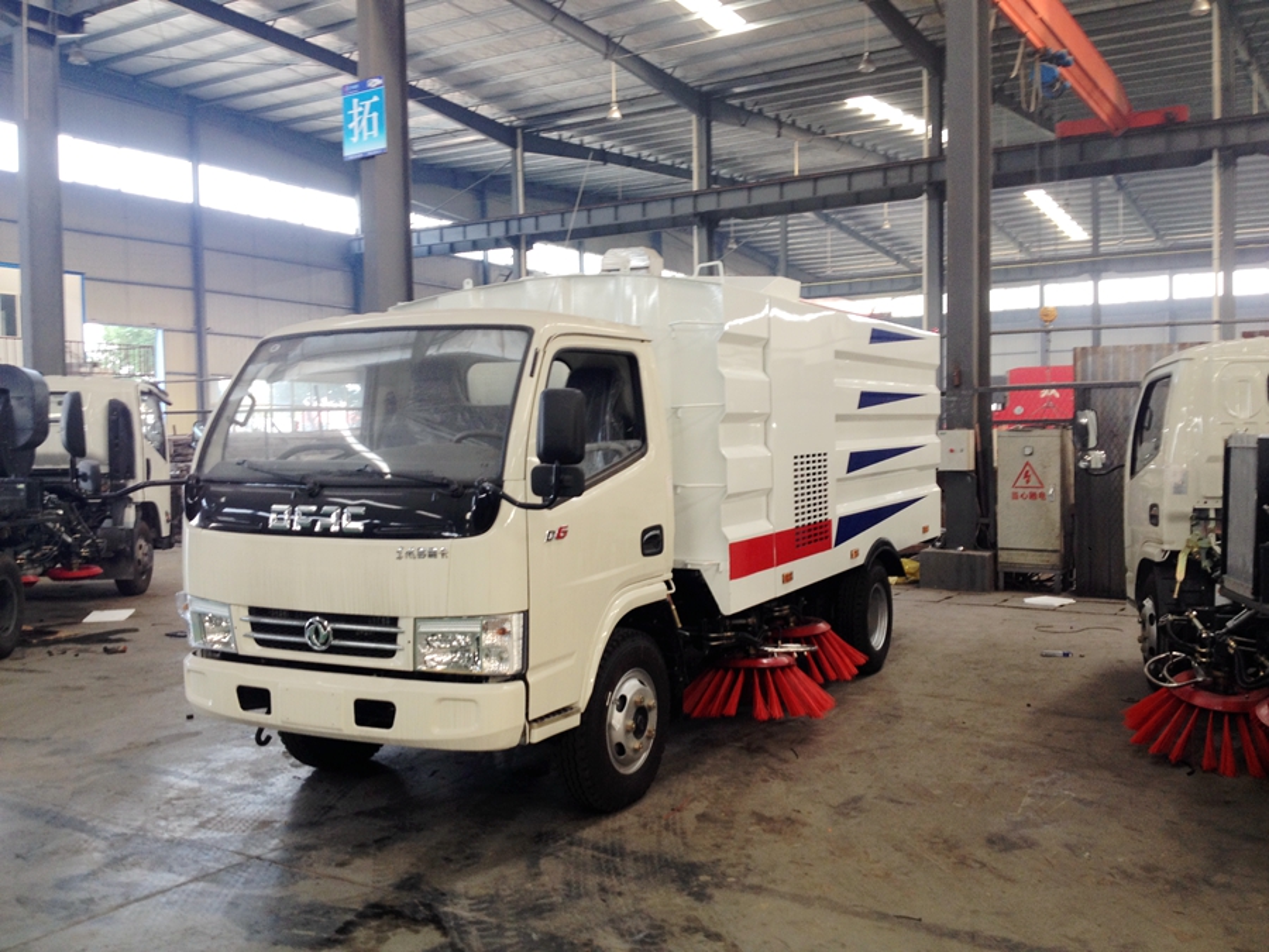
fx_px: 1283
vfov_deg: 40.7
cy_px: 476
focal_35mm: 35
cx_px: 634
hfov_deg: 52.6
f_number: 2.4
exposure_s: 1/20
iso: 50
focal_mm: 4.28
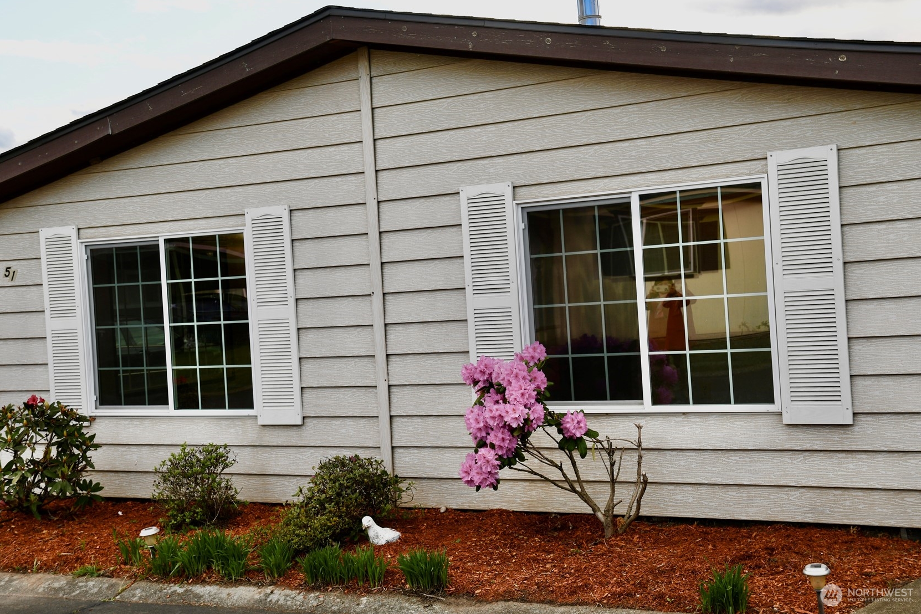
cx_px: 459
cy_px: 308
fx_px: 1253
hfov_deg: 40.3
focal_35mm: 49
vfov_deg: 27.5
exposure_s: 1/200
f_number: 5.6
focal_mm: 32
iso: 100
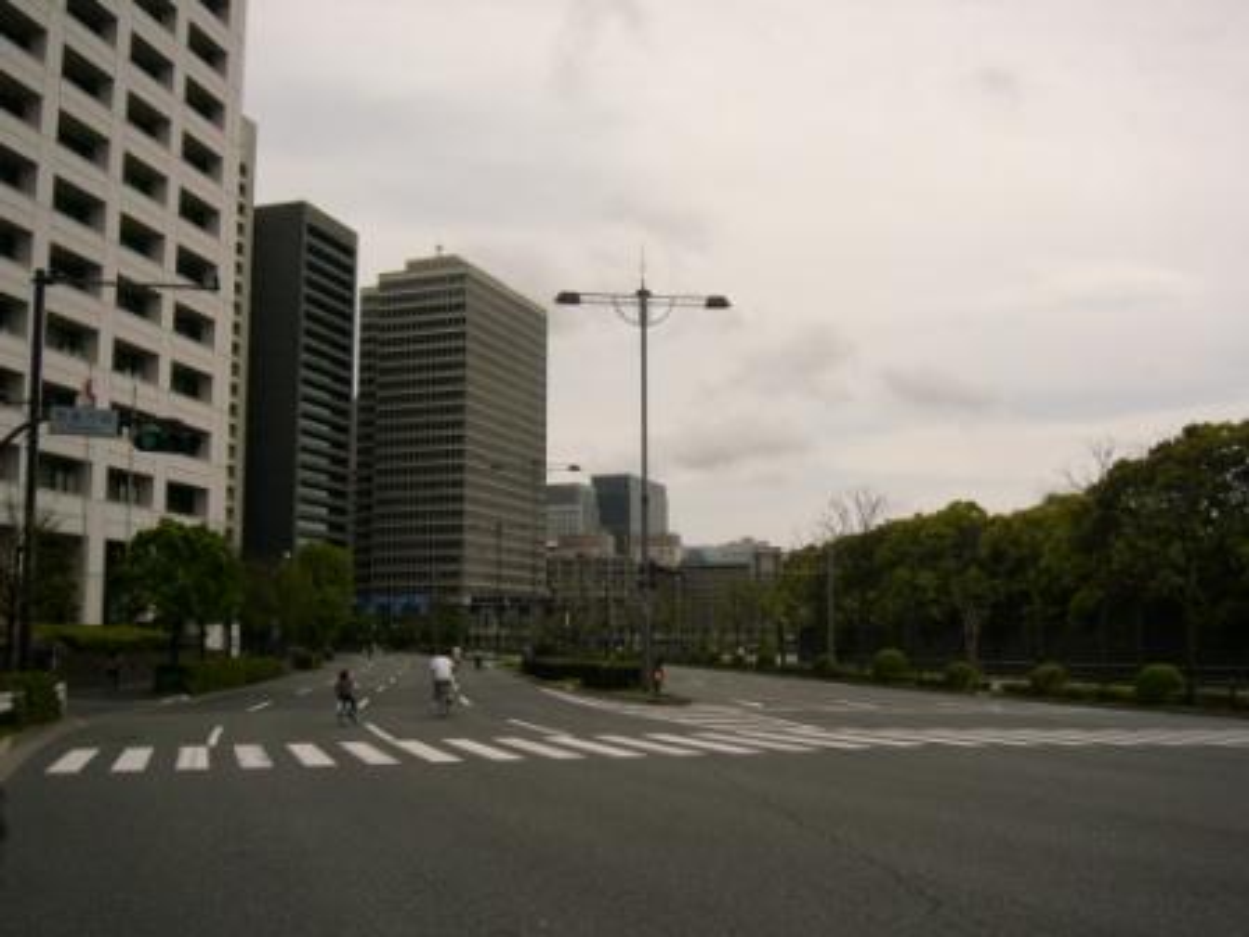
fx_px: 1263
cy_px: 468
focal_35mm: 35
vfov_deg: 40.7
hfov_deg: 52.6
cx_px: 624
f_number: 8
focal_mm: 5.8
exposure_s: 1/320
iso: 50
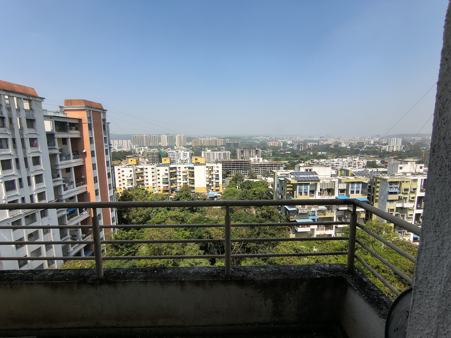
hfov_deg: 110.5
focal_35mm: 12
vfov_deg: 94.5
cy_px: 169
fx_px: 156
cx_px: 226
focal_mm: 2.13
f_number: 2.2
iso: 100
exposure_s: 1/1072
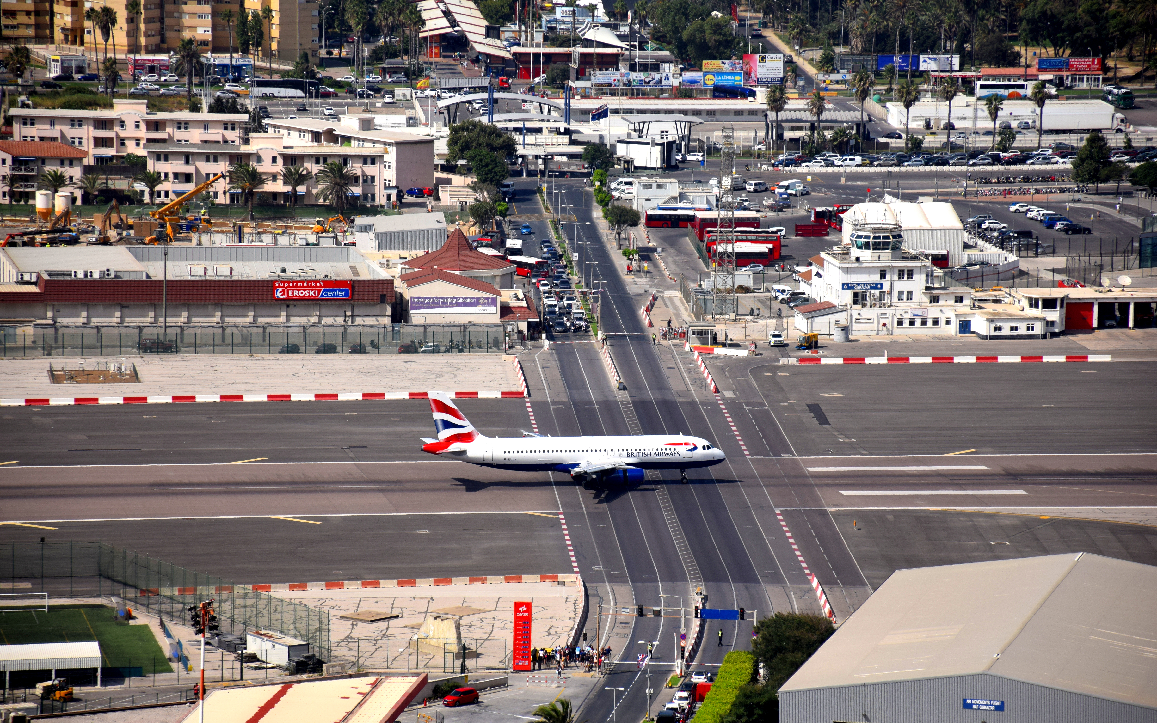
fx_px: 6779
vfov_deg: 6.1
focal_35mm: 215
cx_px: 578
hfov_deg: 9.8
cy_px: 372
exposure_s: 1/2000
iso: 320
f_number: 5.6
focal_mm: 140
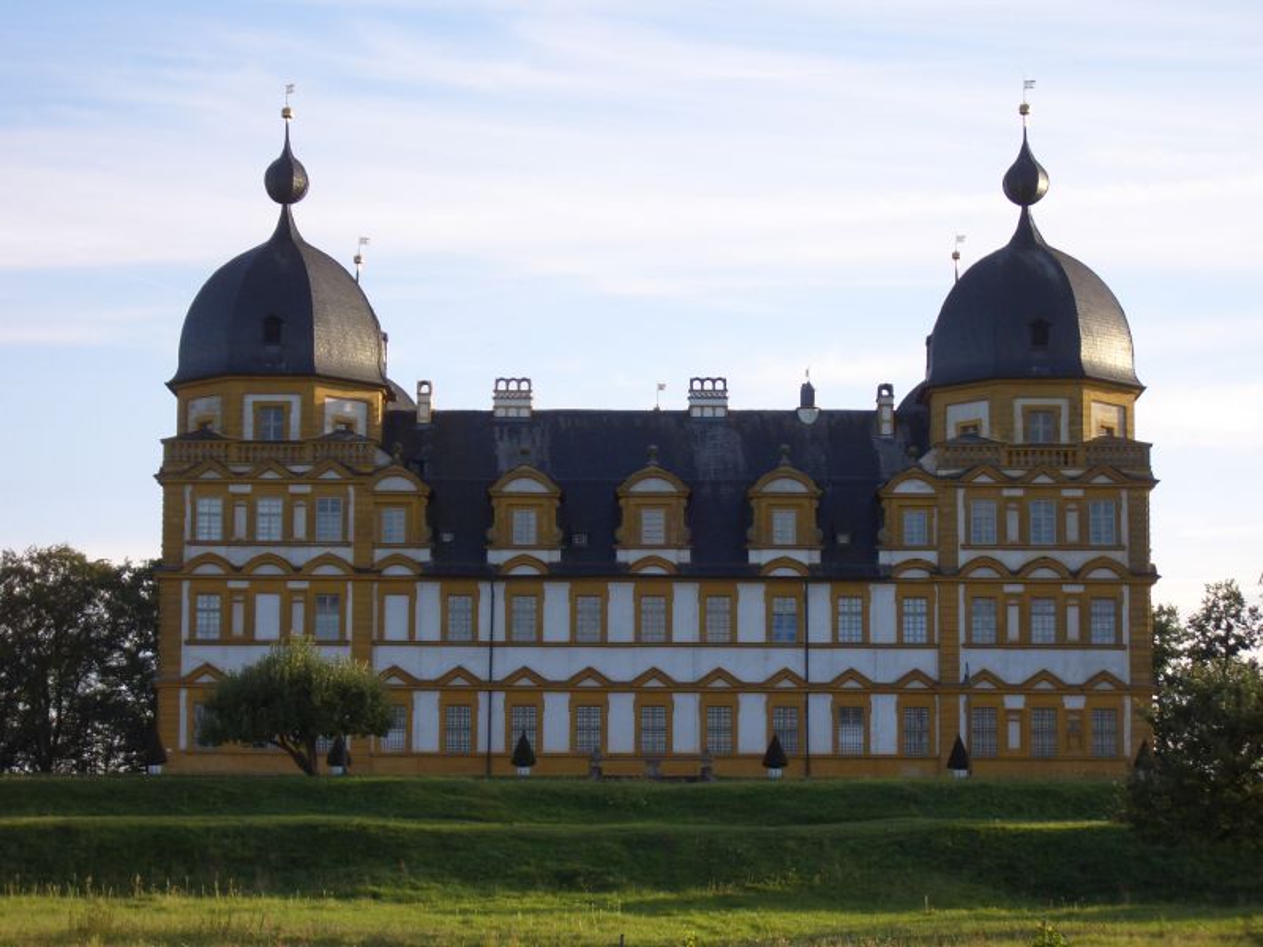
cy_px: 474
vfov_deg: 16.8
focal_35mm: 88
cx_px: 632
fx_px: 3211
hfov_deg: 22.3
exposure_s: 1/200
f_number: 4.4
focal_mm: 14.6
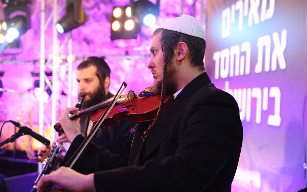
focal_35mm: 54
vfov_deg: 24.0
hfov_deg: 37.5
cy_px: 95
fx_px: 452
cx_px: 154
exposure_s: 1/125
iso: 1600
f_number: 2.8
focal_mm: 52
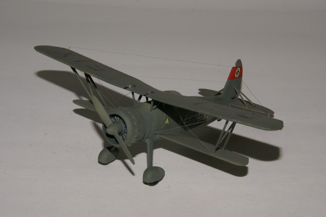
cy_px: 108
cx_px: 163
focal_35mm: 90
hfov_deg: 22.6
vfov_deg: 15.2
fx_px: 815
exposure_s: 1/100
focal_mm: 60
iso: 400
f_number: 22
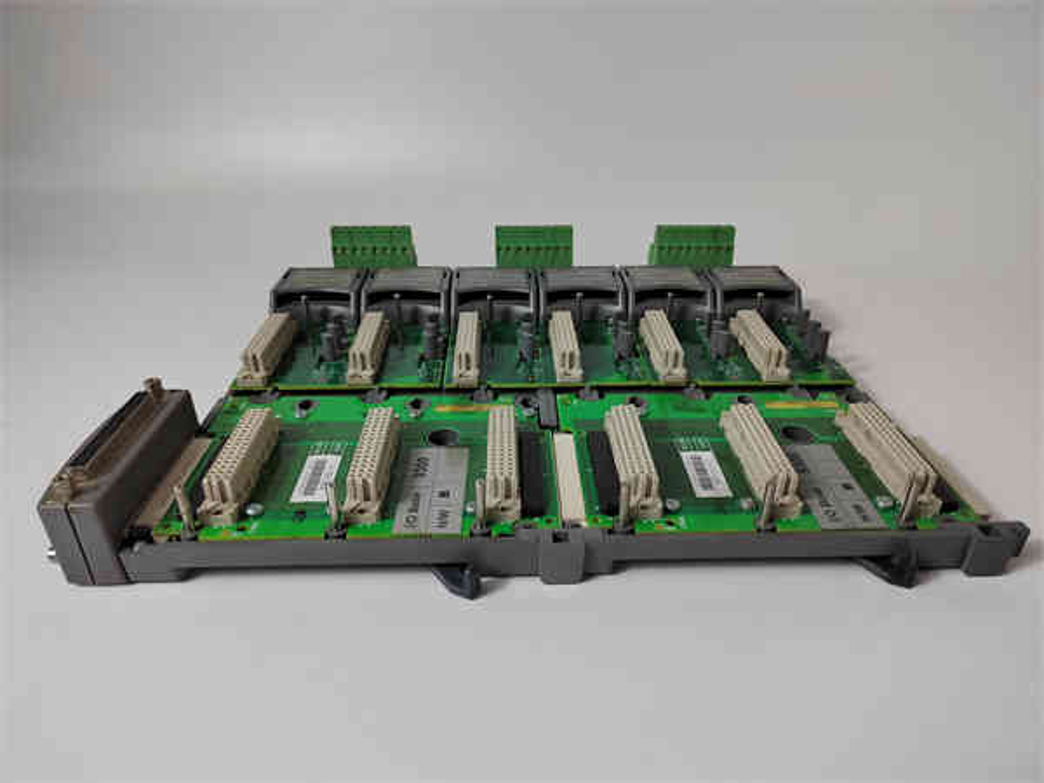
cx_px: 522
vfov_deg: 58.9
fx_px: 694
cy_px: 392
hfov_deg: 73.9
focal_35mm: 23
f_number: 1.9
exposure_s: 1/100
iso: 341
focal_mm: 5.52
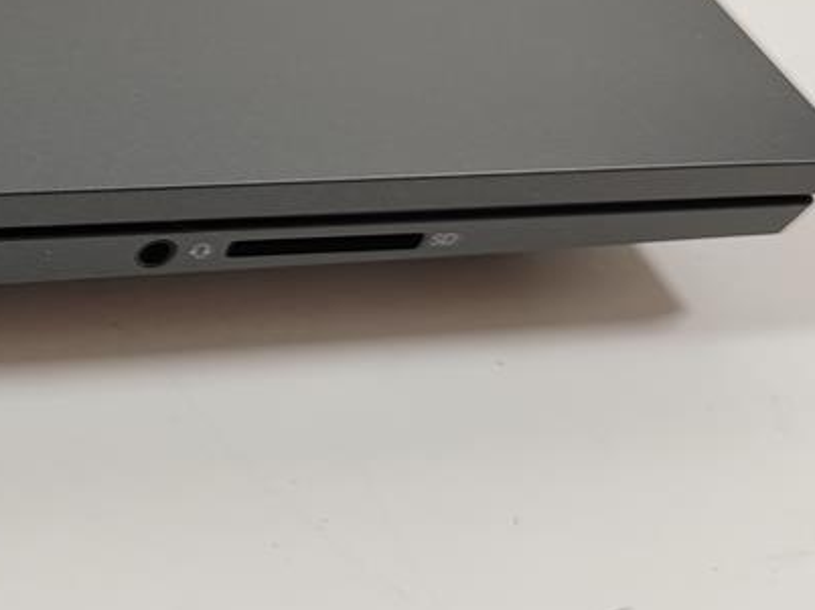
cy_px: 176
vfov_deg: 17.7
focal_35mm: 83
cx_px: -331
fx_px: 1953
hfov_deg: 20.8
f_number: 1.85
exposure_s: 1/100
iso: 68
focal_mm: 6.78
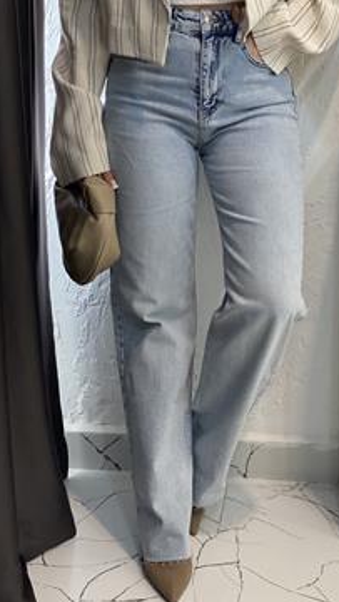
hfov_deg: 18.5
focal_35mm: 65
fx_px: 1037
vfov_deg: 32.3
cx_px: 222
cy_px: 278
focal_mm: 6
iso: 125
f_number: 2
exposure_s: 1/122
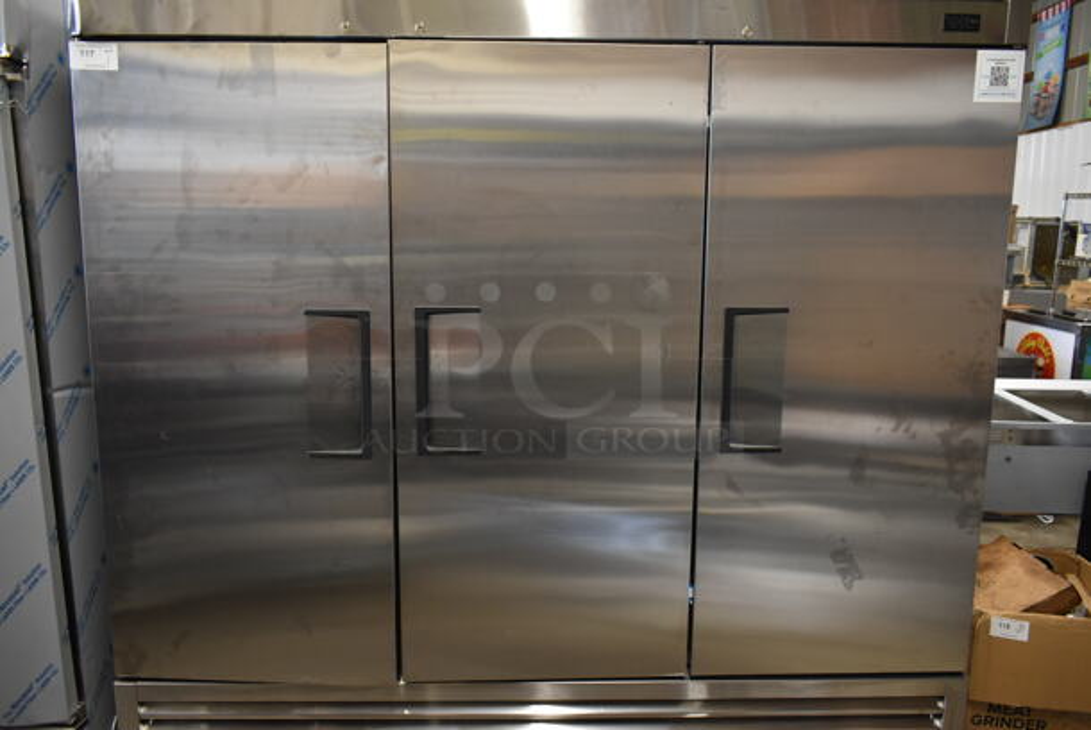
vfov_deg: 48.0
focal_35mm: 27
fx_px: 819
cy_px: 365
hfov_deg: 67.3
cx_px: 546
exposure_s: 1/30
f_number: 3.5
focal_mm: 18
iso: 1100
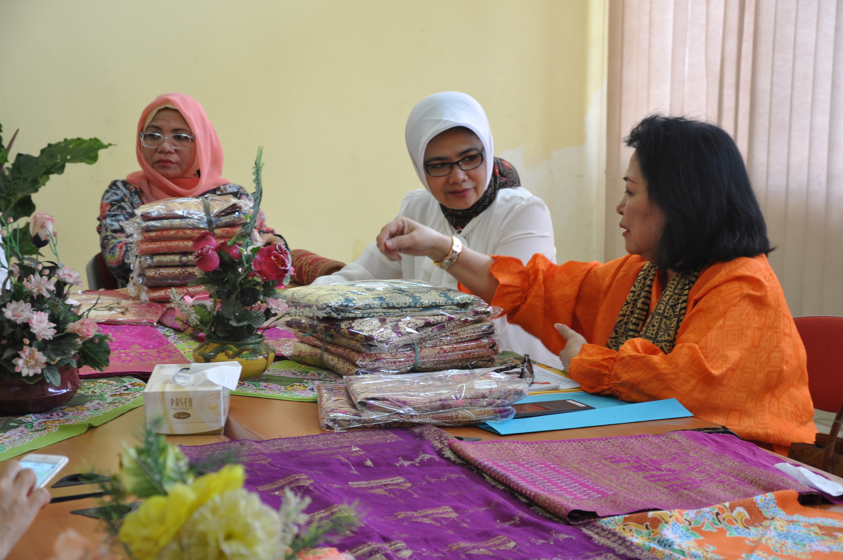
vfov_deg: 18.1
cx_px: 422
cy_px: 280
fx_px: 1754
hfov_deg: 27.0
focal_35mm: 75
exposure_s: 1/25
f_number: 5
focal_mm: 50
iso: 400
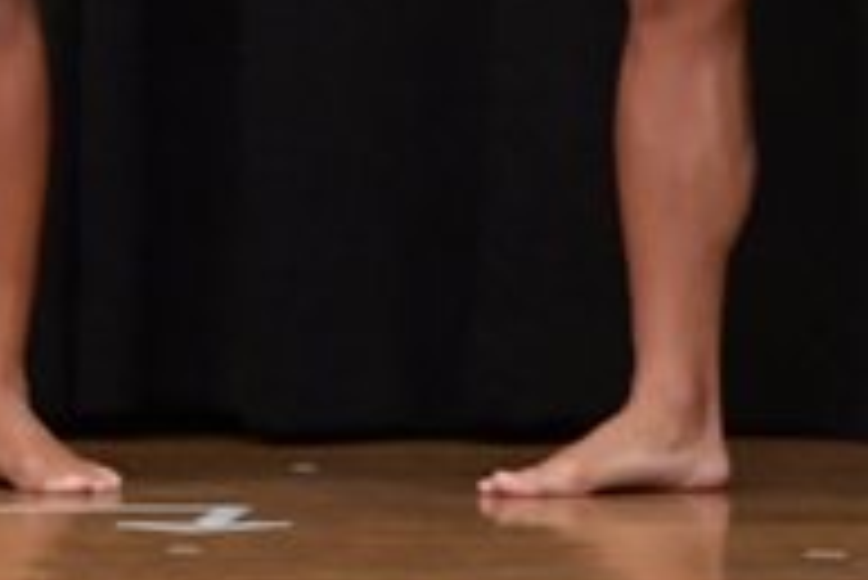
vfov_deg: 1.3
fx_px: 24683
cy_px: -522
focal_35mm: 1023
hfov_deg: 2.0
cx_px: 133
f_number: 5.6
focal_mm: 170
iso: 6400
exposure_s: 1/400
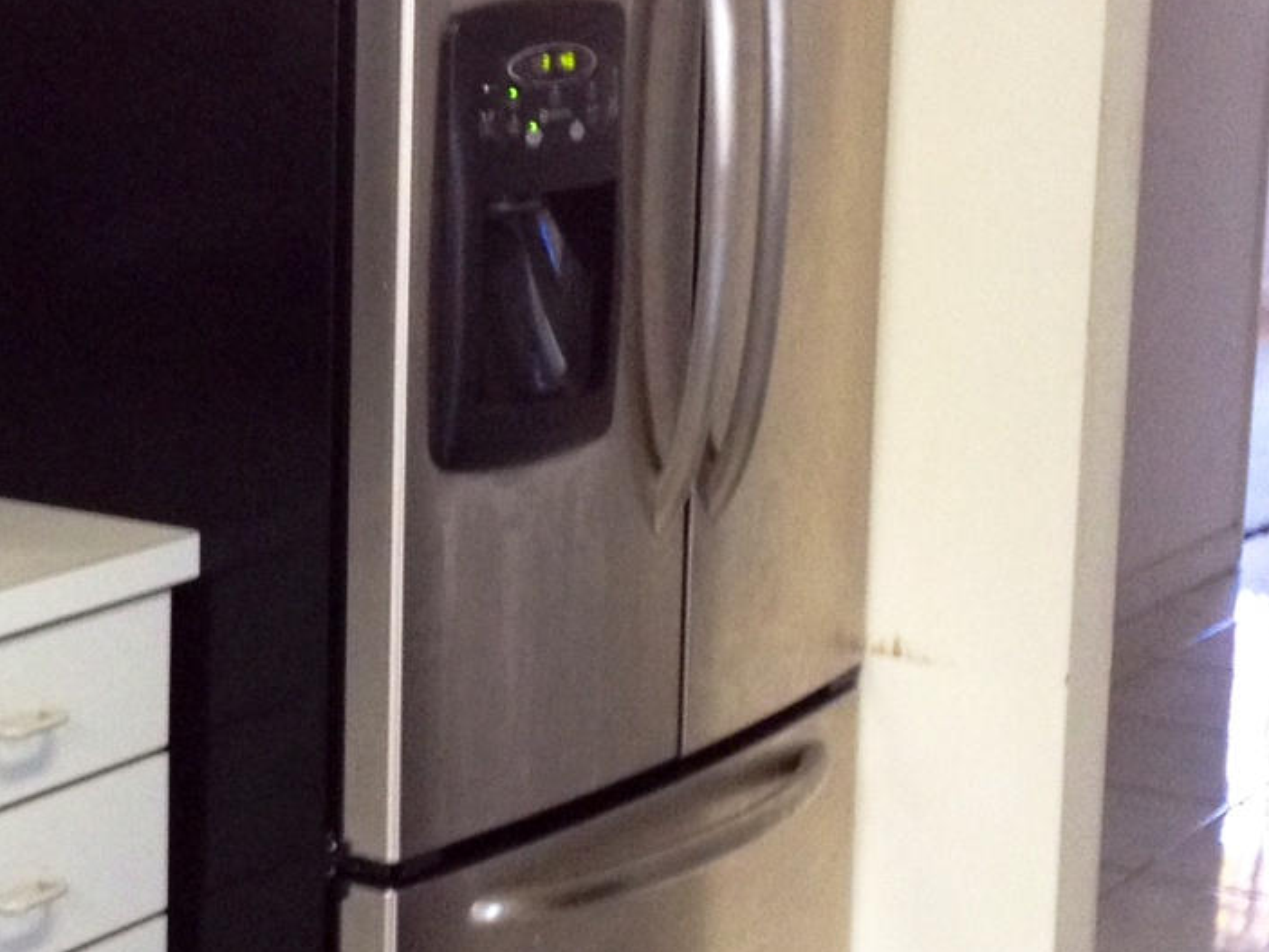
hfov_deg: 18.8
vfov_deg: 14.5
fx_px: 3739
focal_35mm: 102
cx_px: 56
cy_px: 412
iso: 160
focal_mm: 4.28
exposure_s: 1/20
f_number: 2.4
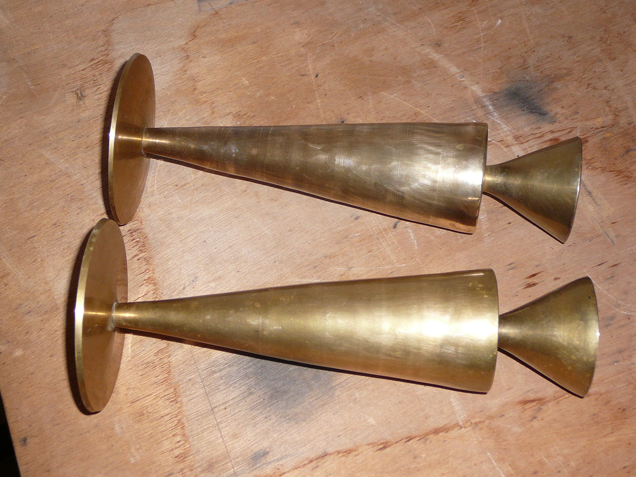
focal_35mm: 59
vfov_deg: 24.8
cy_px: 238
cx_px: 318
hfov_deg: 32.7
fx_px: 1084
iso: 100
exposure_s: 1/30
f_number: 3.5
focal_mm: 8.7
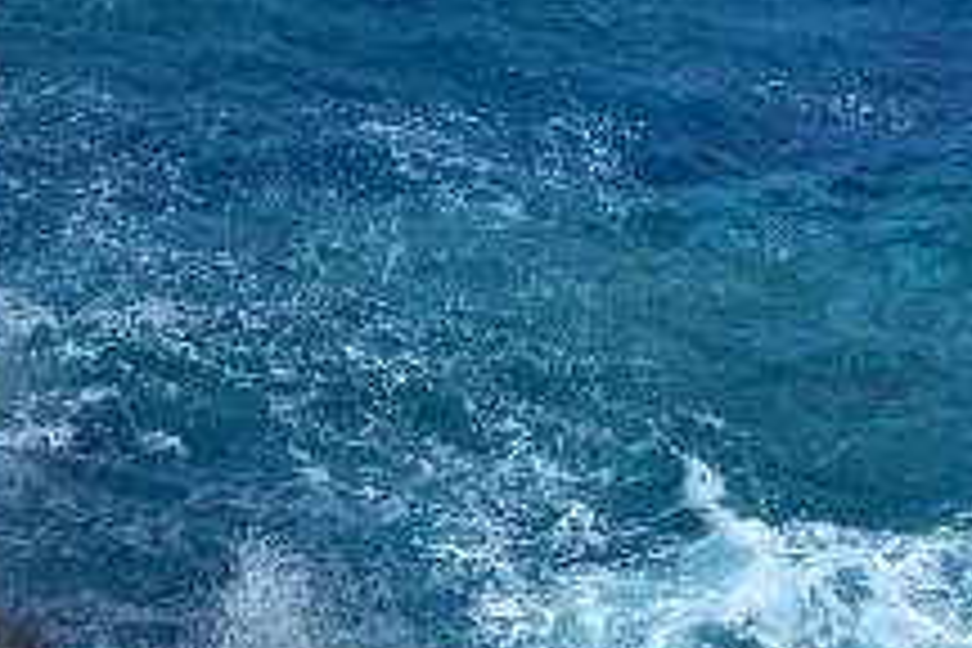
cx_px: 364
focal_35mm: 89
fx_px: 2403
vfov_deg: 15.3
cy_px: 477
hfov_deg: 22.8
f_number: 11
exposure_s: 1/500
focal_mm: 24
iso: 250
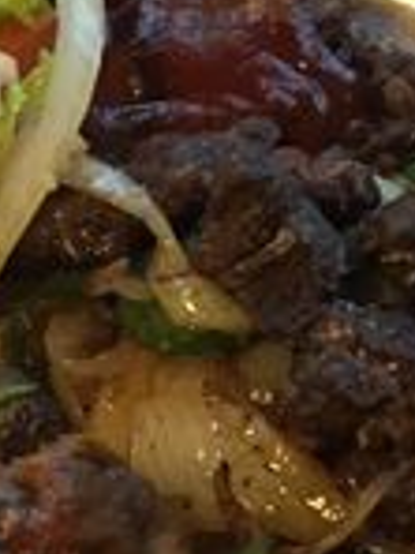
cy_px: 1318
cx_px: -67
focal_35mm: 188
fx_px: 3005
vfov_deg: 9.4
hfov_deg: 7.8
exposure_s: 1/30
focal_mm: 4.15
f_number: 2.2
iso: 125
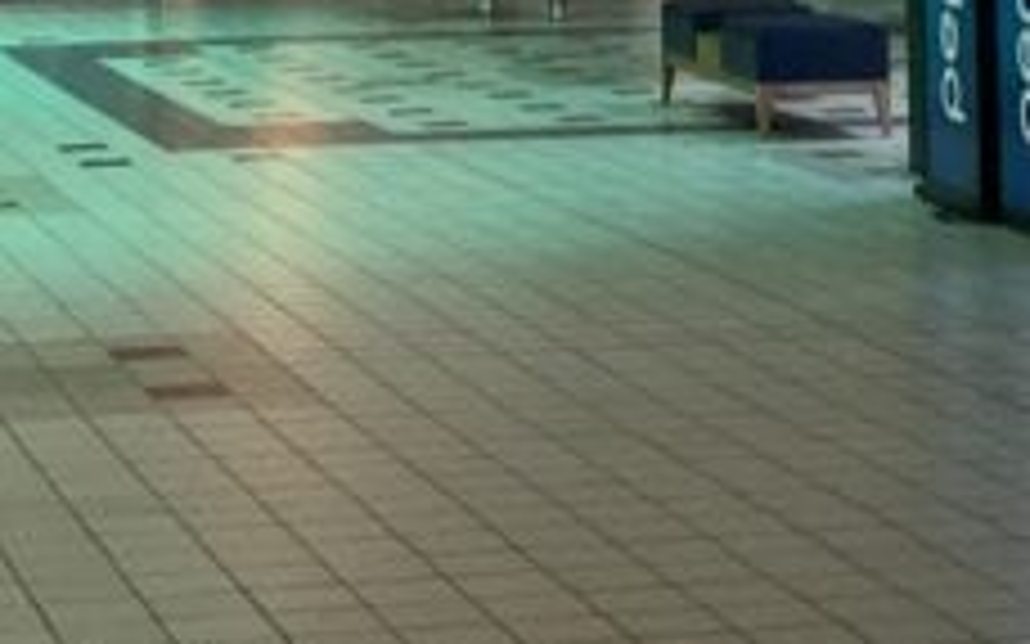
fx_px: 3733
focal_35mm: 133
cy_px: -730
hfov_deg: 15.7
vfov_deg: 9.1
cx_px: 468
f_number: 1.8
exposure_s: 1/60
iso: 320
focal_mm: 3.99
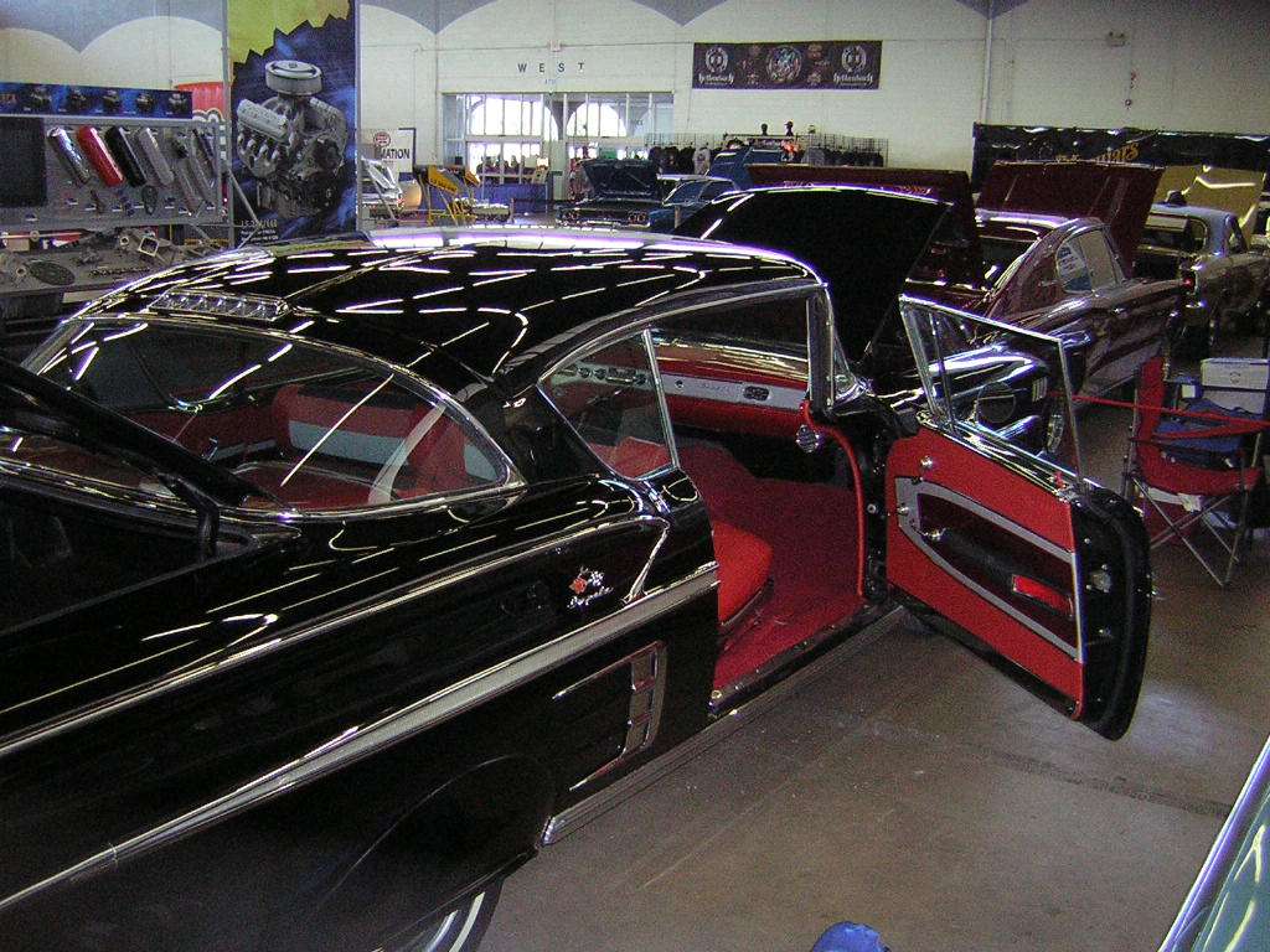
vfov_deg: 39.7
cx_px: 635
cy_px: 476
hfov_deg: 51.4
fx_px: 1321
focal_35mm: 36
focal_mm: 4.7
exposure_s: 1/60.1
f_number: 2.6
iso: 200
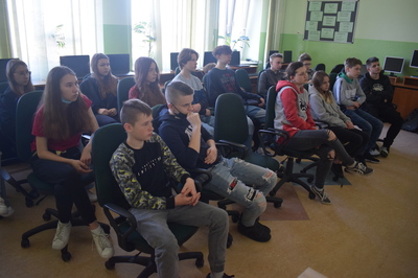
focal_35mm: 27
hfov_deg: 67.4
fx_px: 313
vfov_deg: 47.9
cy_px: 139
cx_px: 209
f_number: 3.5
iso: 1100
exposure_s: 1/60
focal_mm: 18
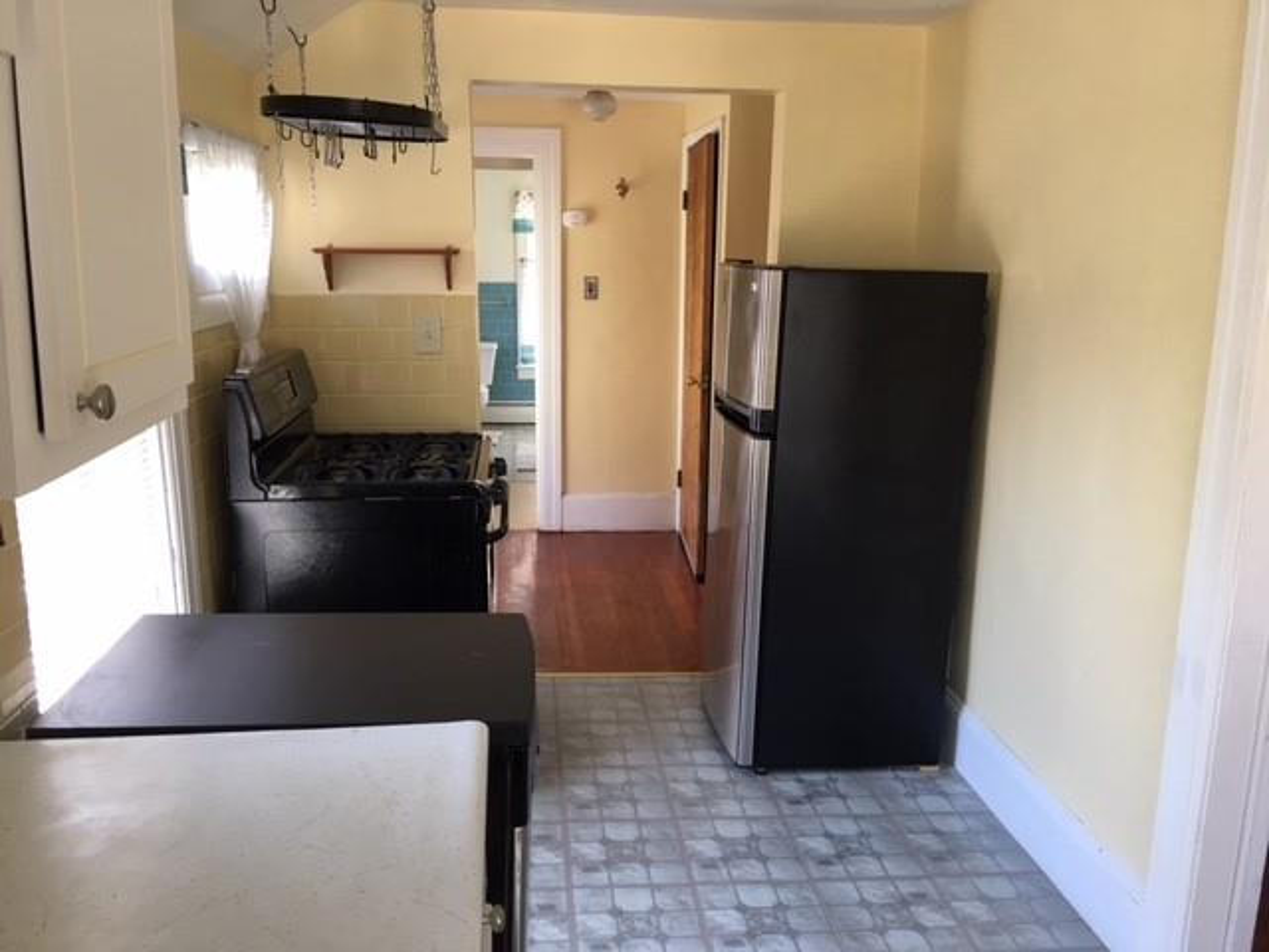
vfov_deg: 48.2
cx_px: 634
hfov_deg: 61.7
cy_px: 476
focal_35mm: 29
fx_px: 1063
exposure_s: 1/15
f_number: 2.2
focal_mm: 4.15
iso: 32
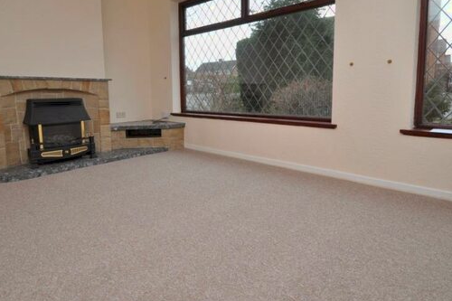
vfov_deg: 58.2
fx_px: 264
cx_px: 208
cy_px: 101
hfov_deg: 81.1
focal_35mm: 21
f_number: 5
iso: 400
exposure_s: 1/100
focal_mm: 10
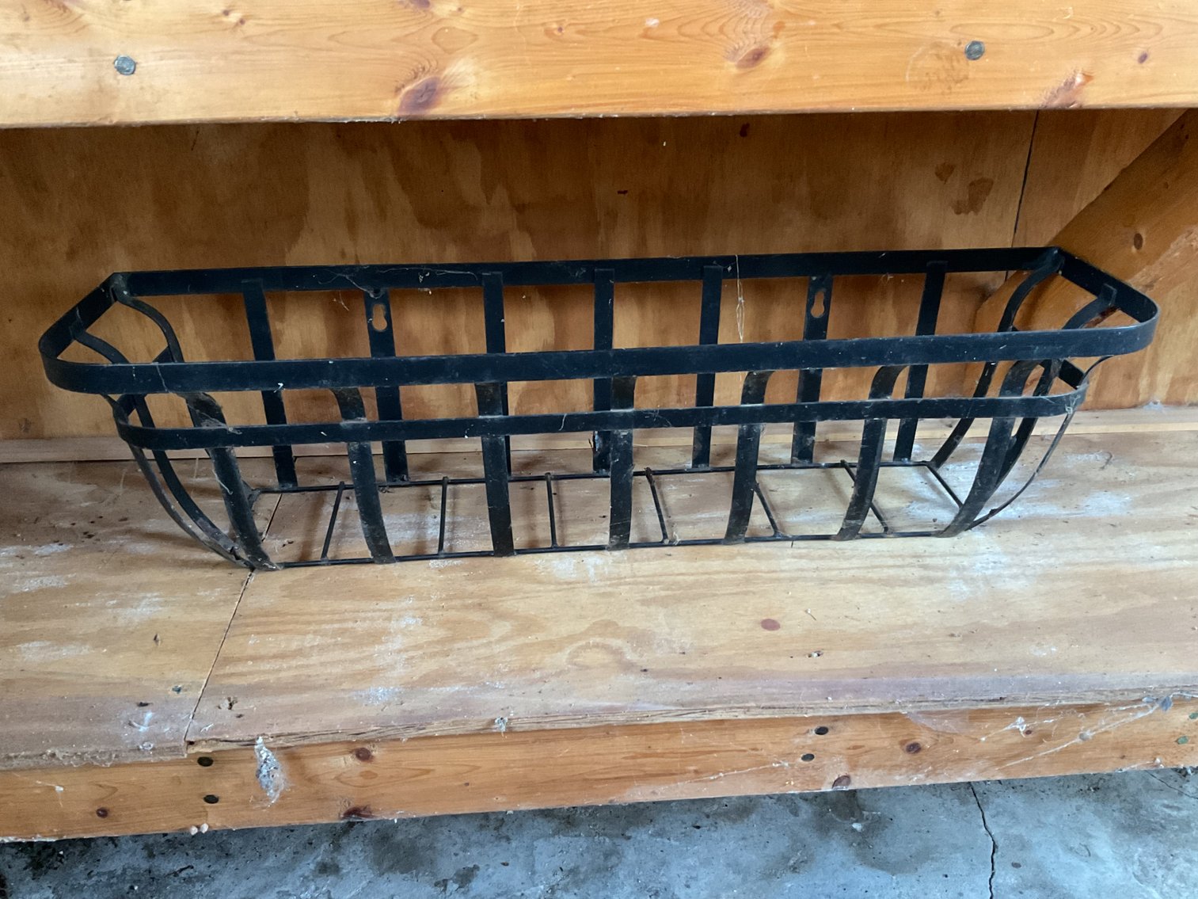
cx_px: 599
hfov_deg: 61.7
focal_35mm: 29
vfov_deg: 48.2
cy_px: 450
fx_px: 1004
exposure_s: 1/25
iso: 250
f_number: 1.8
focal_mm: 3
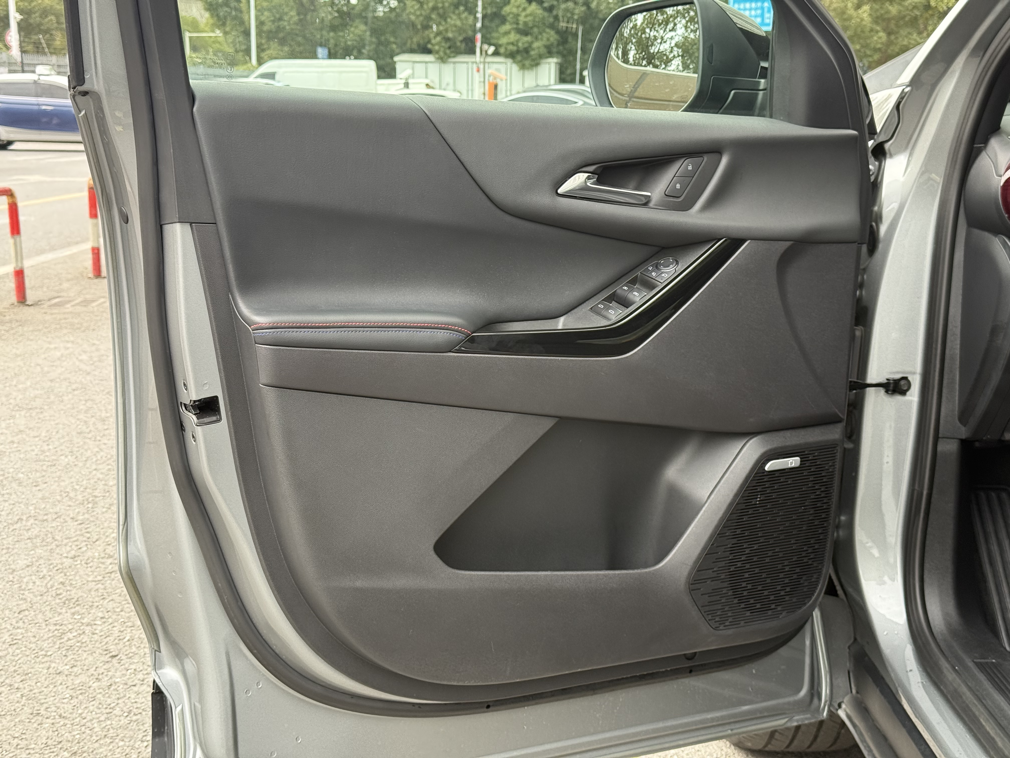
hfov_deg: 39.7
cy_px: 379
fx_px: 1401
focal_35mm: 48
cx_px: 505
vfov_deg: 30.3
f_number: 1.78
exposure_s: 1/427
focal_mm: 6.76
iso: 80
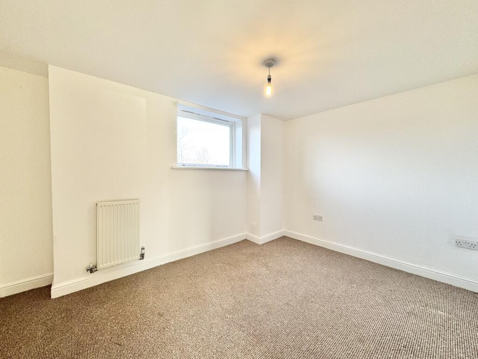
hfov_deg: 102.1
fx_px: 193
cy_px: 180
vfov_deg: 85.7
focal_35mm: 14
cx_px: 239
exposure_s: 1/100
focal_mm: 2.22
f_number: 2.2
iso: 80
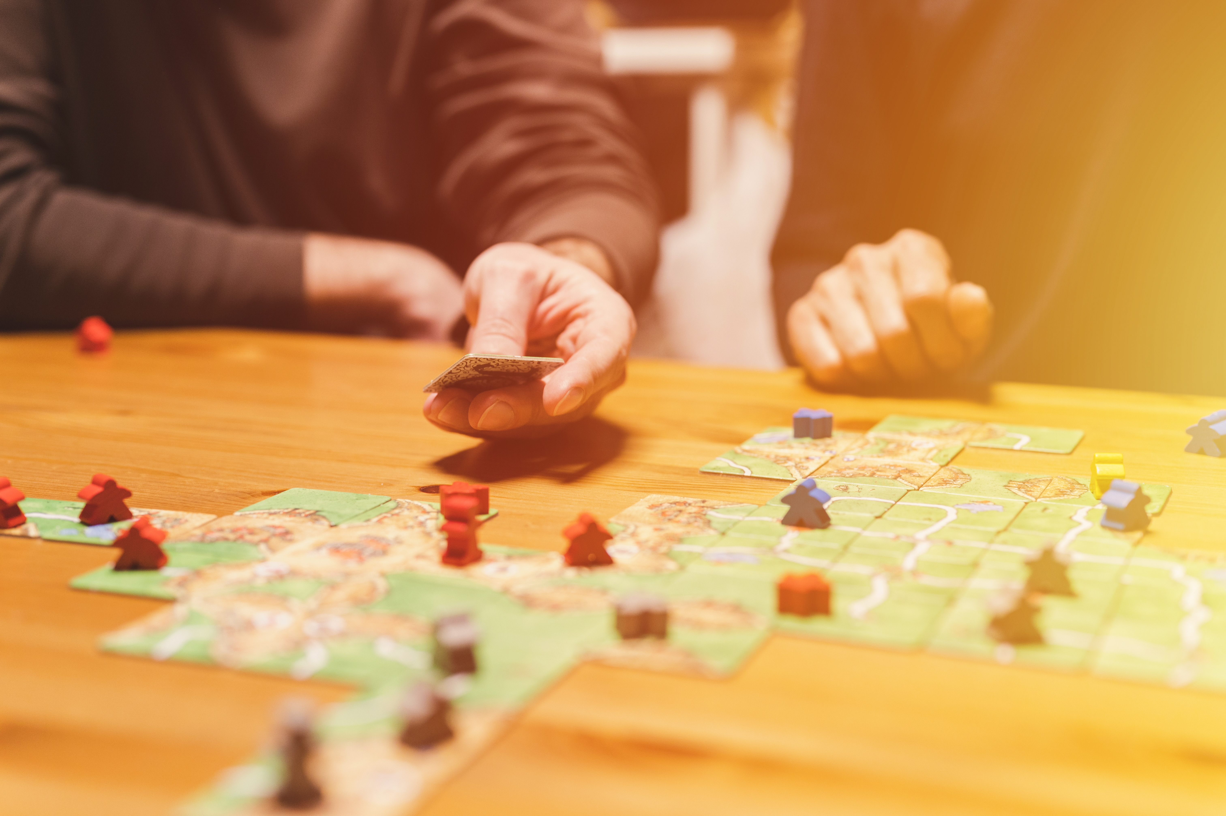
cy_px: 408
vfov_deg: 27.0
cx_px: 613
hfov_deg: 39.6
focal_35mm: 50
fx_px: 1702
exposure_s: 1/100
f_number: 2.8
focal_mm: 50
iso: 800
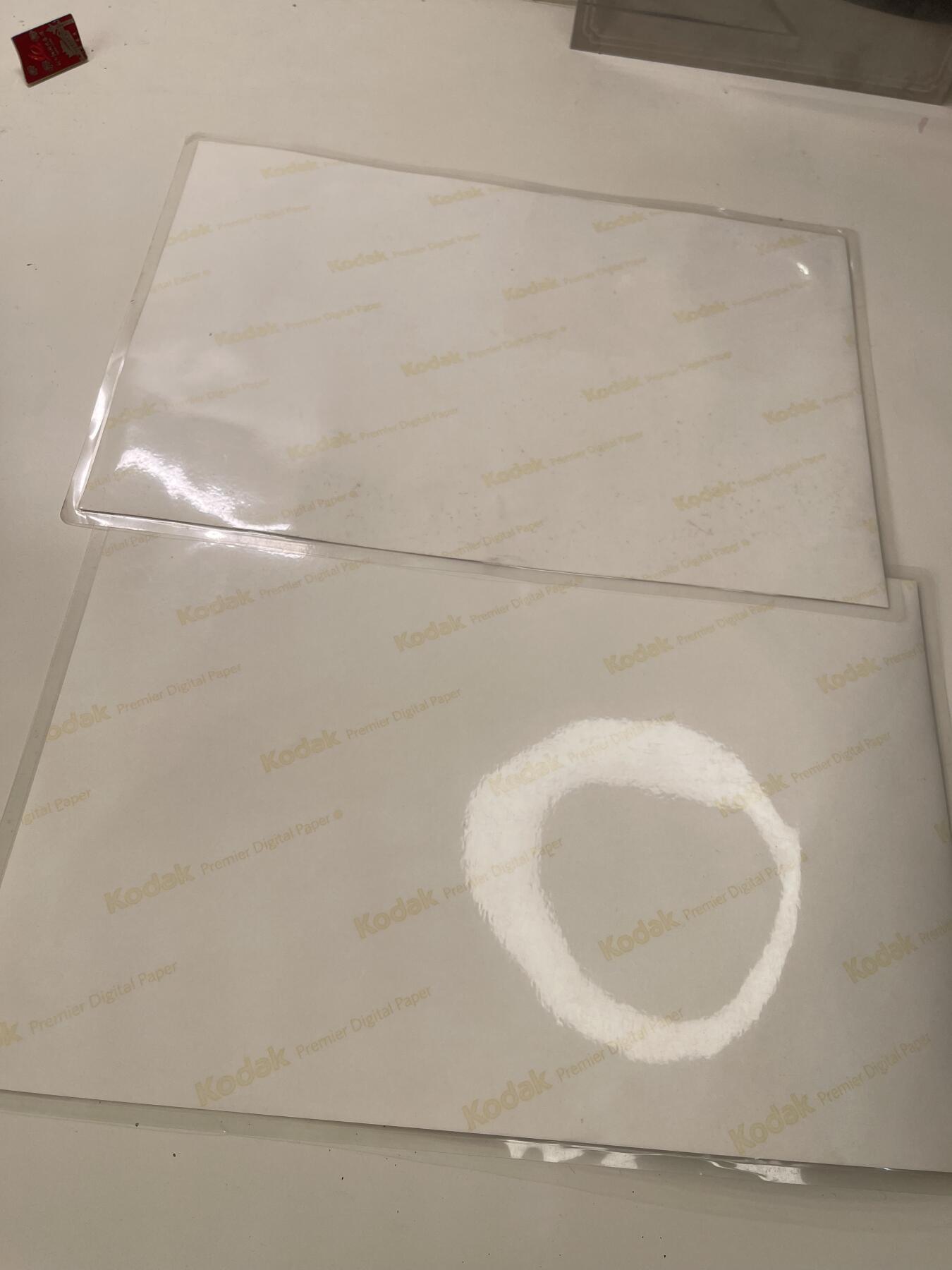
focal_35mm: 25
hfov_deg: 54.9
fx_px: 917
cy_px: 635
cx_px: 476
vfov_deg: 69.4
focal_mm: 5.1
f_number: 1.6
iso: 32
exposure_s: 1/548
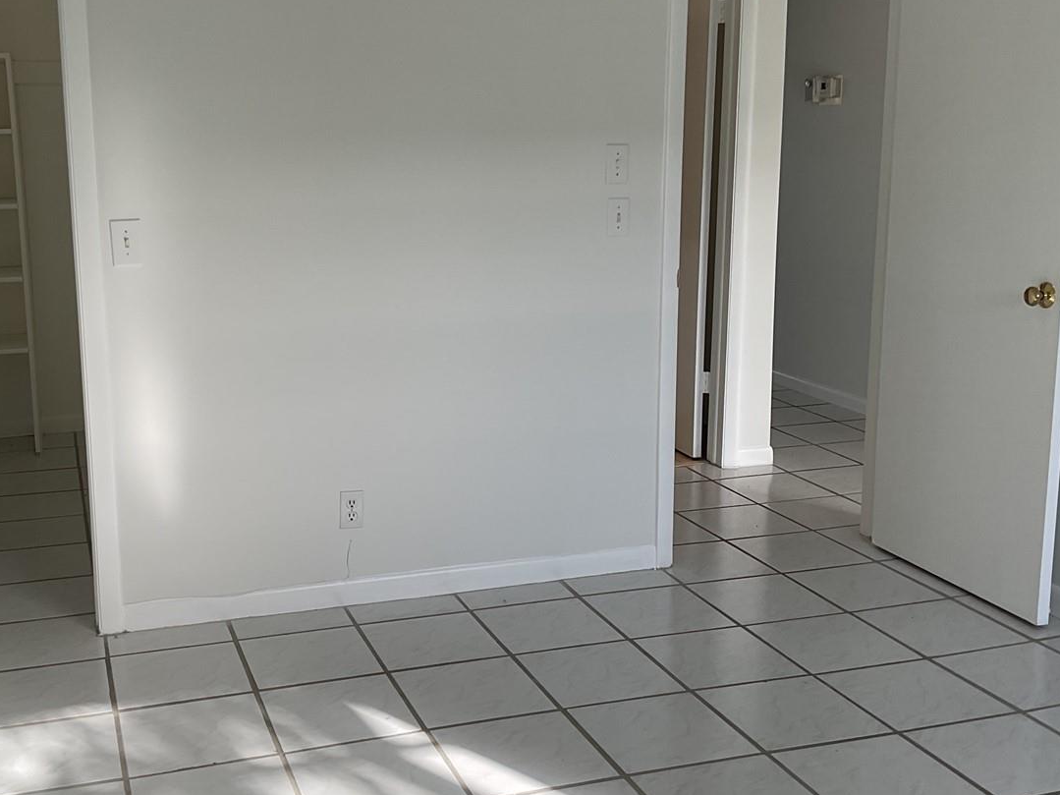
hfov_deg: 43.6
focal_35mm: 43
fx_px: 1317
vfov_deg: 33.6
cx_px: 419
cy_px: 373
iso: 16
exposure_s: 1/186
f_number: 1.8
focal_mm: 3
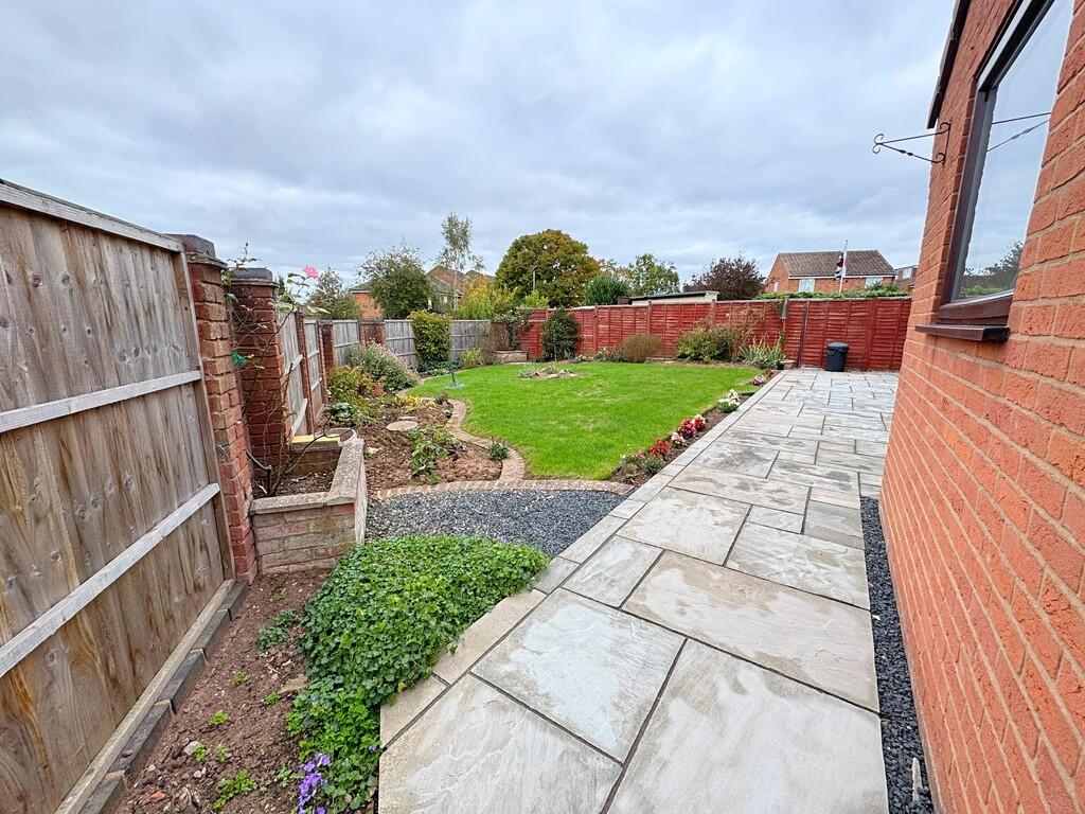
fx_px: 439
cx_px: 542
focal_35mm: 14
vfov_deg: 85.7
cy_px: 407
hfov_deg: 102.1
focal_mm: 2.22
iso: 40
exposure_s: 1/373
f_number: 2.2
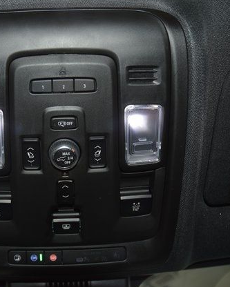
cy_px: 145
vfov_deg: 46.8
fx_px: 332
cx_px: 69
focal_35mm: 39
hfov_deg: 37.6
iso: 560
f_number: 3.5
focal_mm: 18
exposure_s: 1/80
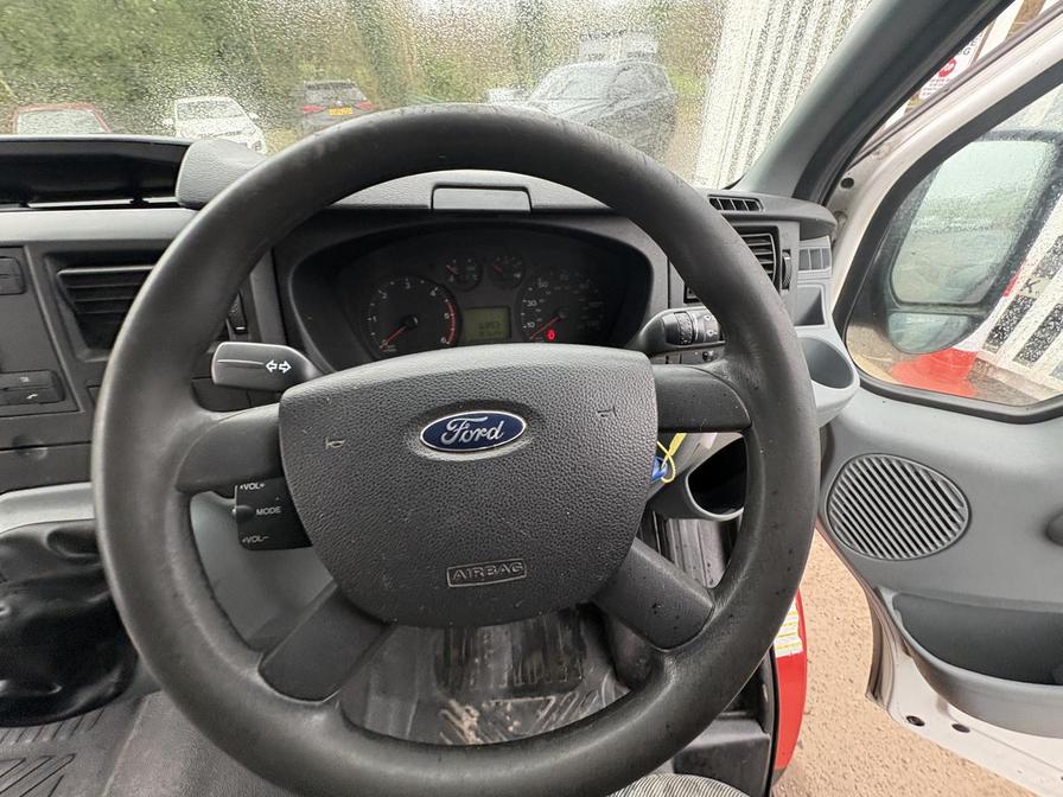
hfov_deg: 102.1
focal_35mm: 14
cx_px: 532
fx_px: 430
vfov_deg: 85.7
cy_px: 398
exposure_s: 1/60
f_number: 2.2
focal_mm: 2.22
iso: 250
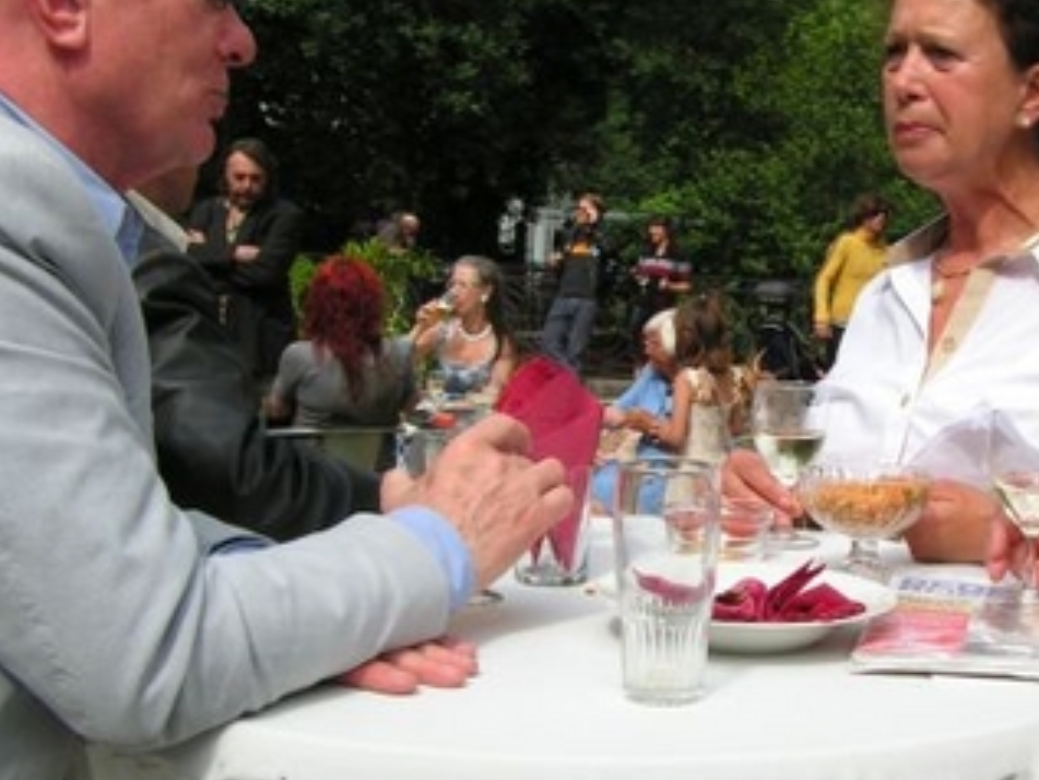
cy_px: 431
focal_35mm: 60
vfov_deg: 24.4
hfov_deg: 31.6
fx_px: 1802
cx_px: 774
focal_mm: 6.3
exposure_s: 1/320
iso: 50
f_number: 5.6
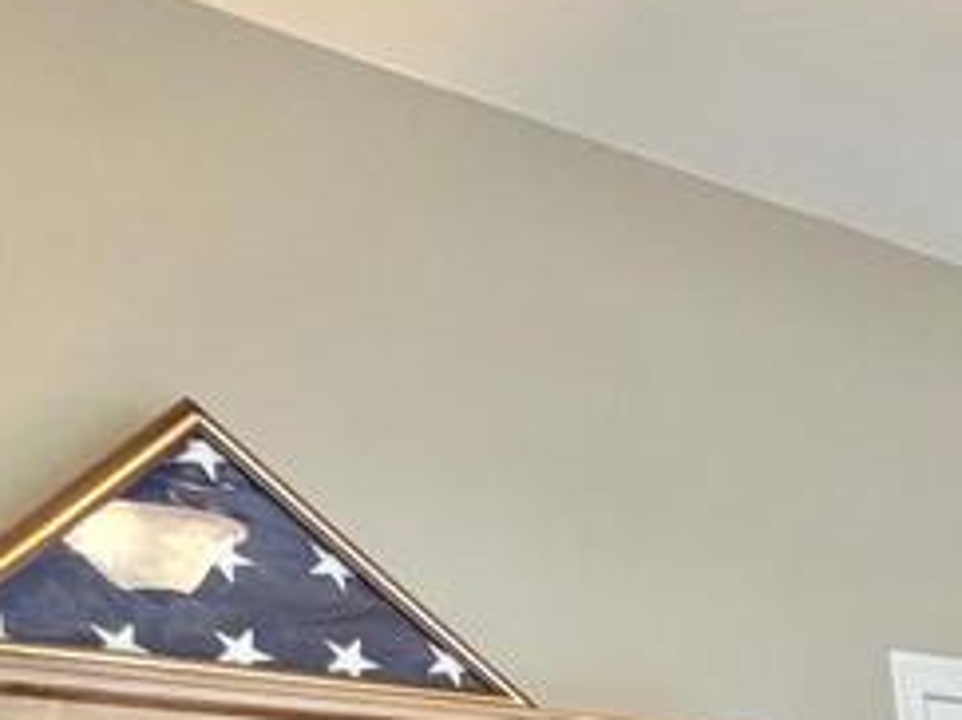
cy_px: 1341
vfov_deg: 18.5
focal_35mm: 59
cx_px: 1627
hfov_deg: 22.7
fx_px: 1639
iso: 250
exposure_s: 1/120
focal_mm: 2.22
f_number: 2.2
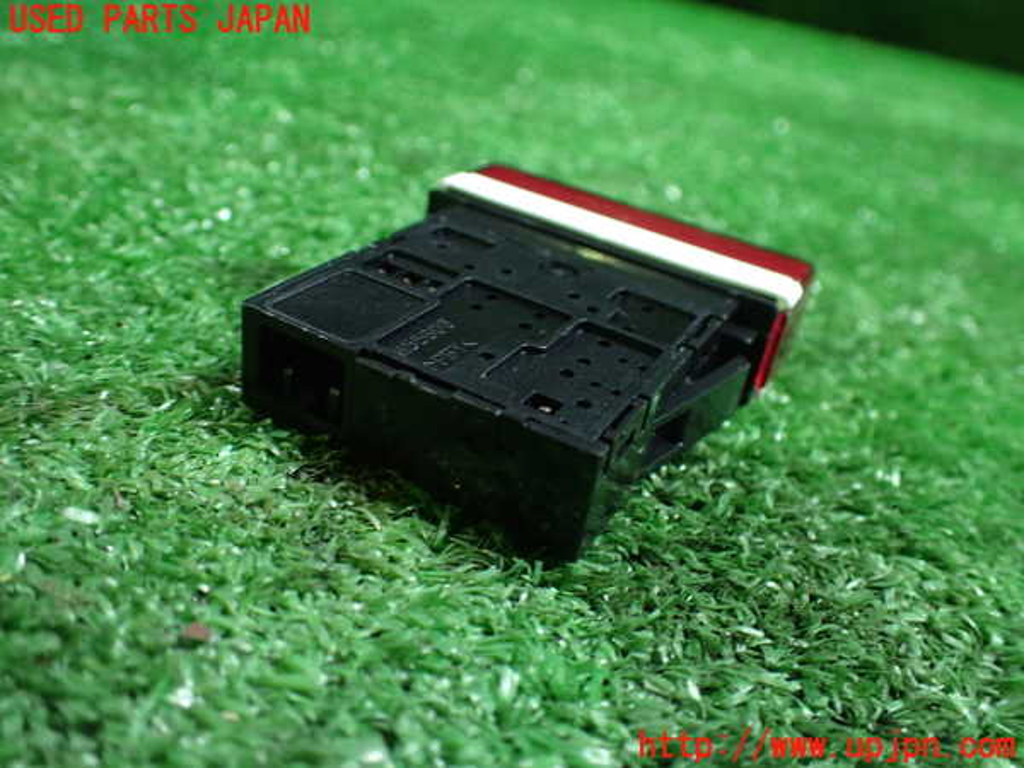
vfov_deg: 46.8
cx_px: 512
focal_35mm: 30
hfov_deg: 60.0
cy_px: 384
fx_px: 887
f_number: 2.3
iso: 800
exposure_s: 1/50
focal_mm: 5.4
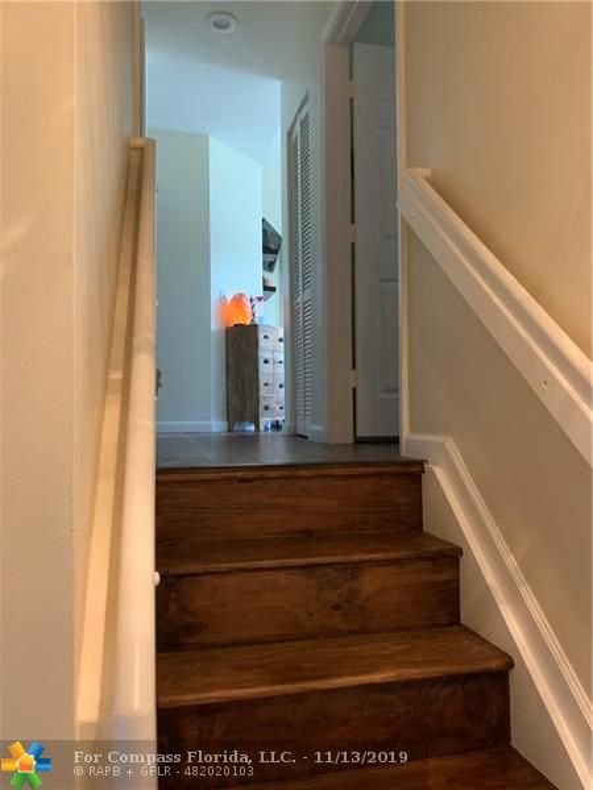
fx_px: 594
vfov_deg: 67.3
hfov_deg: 53.1
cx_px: 296
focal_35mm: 26
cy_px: 395
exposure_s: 1/40
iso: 320
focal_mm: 4.25
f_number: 1.8
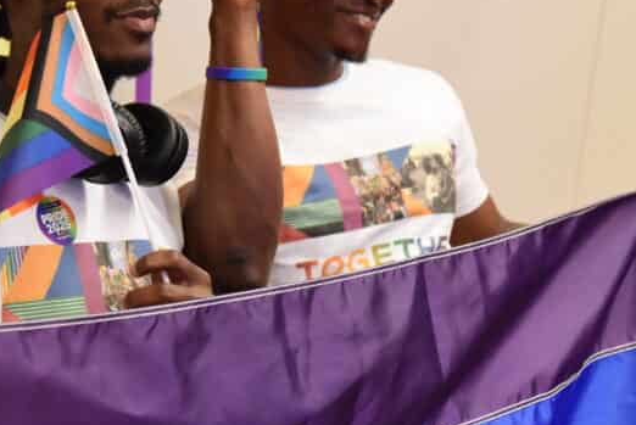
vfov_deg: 14.0
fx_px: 1733
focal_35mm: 98
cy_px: 136
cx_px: 188
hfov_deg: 20.7
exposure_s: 1/60
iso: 4000
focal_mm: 50
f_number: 4
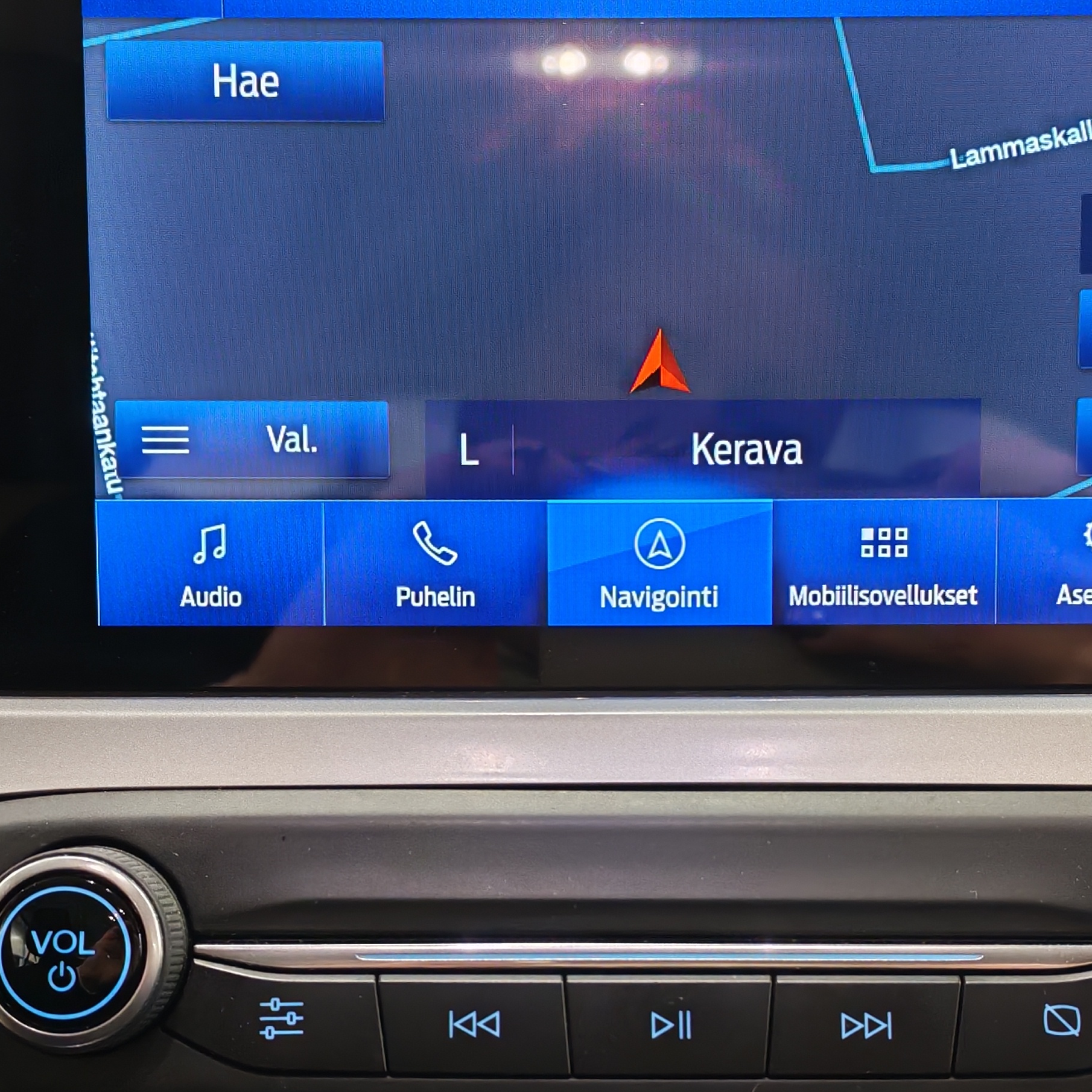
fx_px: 2356
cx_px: 607
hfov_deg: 26.1
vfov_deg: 25.9
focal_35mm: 66
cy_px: 739
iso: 800
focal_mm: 6.12
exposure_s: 1/50
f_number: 1.9
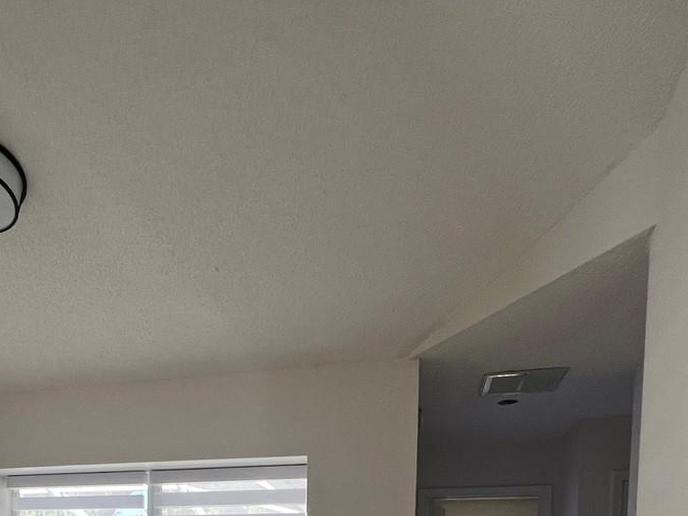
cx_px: 194
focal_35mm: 31
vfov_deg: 36.1
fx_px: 616
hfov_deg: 56.2
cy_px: 608
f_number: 1.8
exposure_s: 1/120
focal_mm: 1.57
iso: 160
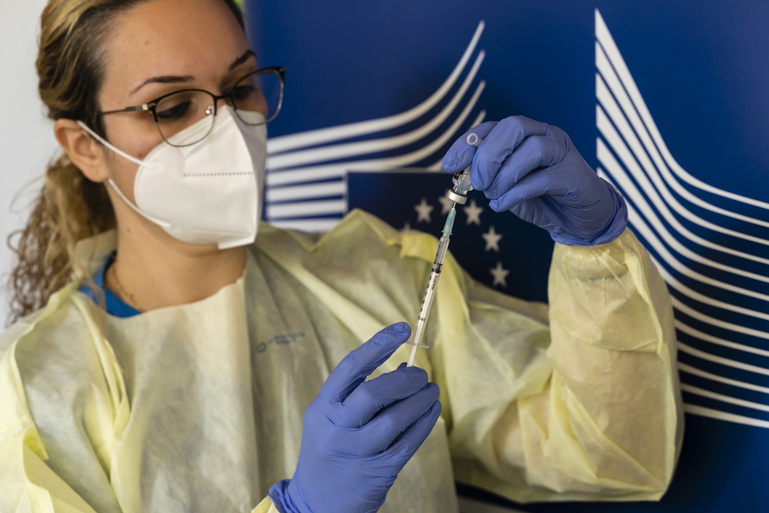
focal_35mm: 66
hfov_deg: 30.5
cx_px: 384
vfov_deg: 20.6
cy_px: 256
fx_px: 1410
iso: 1000
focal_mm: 66
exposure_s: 1/200
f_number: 5
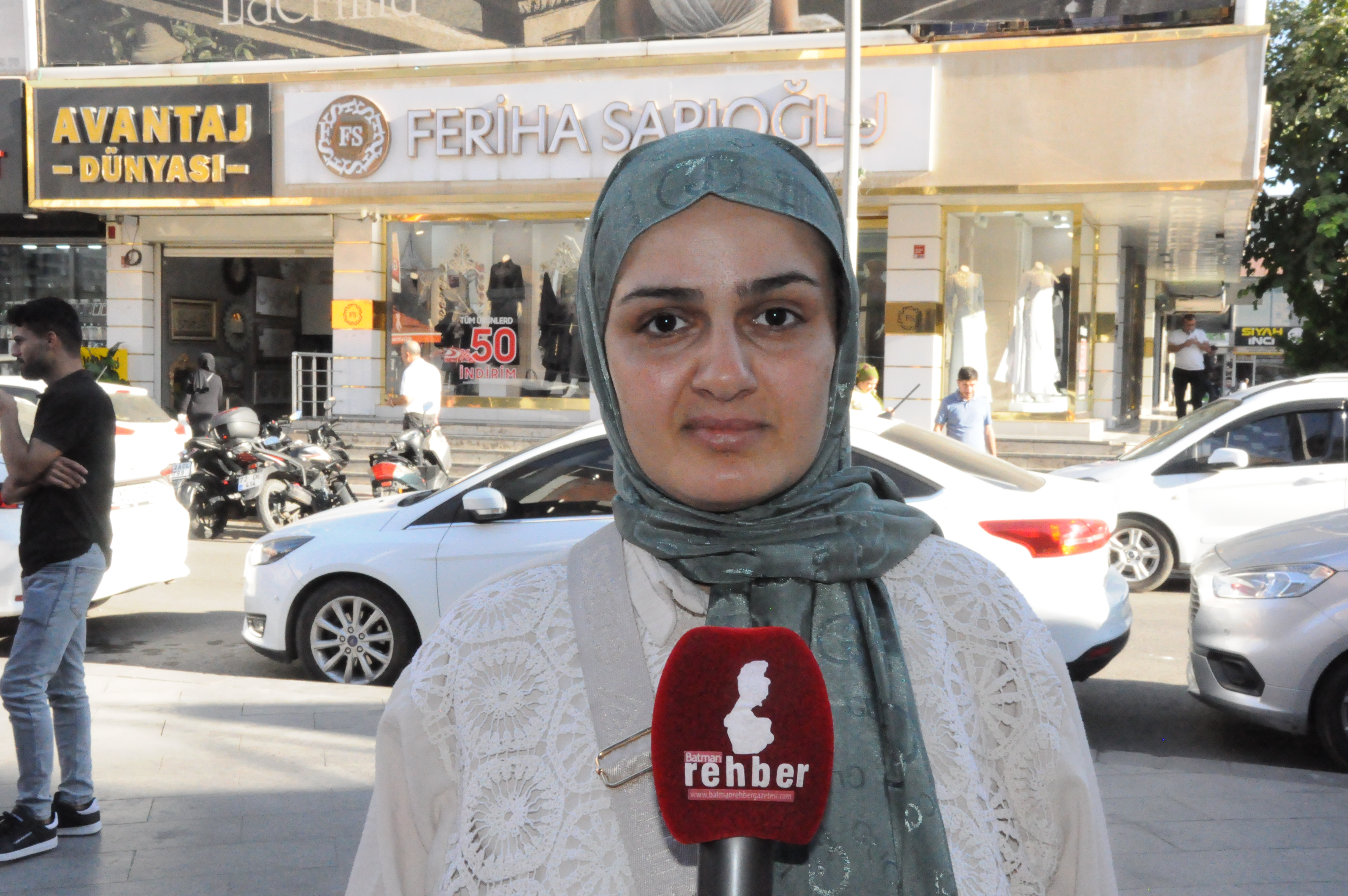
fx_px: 1683
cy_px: 448
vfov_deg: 29.8
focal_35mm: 45
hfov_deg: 43.7
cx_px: 674
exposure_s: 1/200
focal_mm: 30
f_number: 29
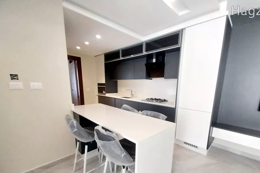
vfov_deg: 76.1
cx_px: 143
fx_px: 108
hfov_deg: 100.1
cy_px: 107
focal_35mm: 15
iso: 200
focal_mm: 1.3
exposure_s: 1/30
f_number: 2.2
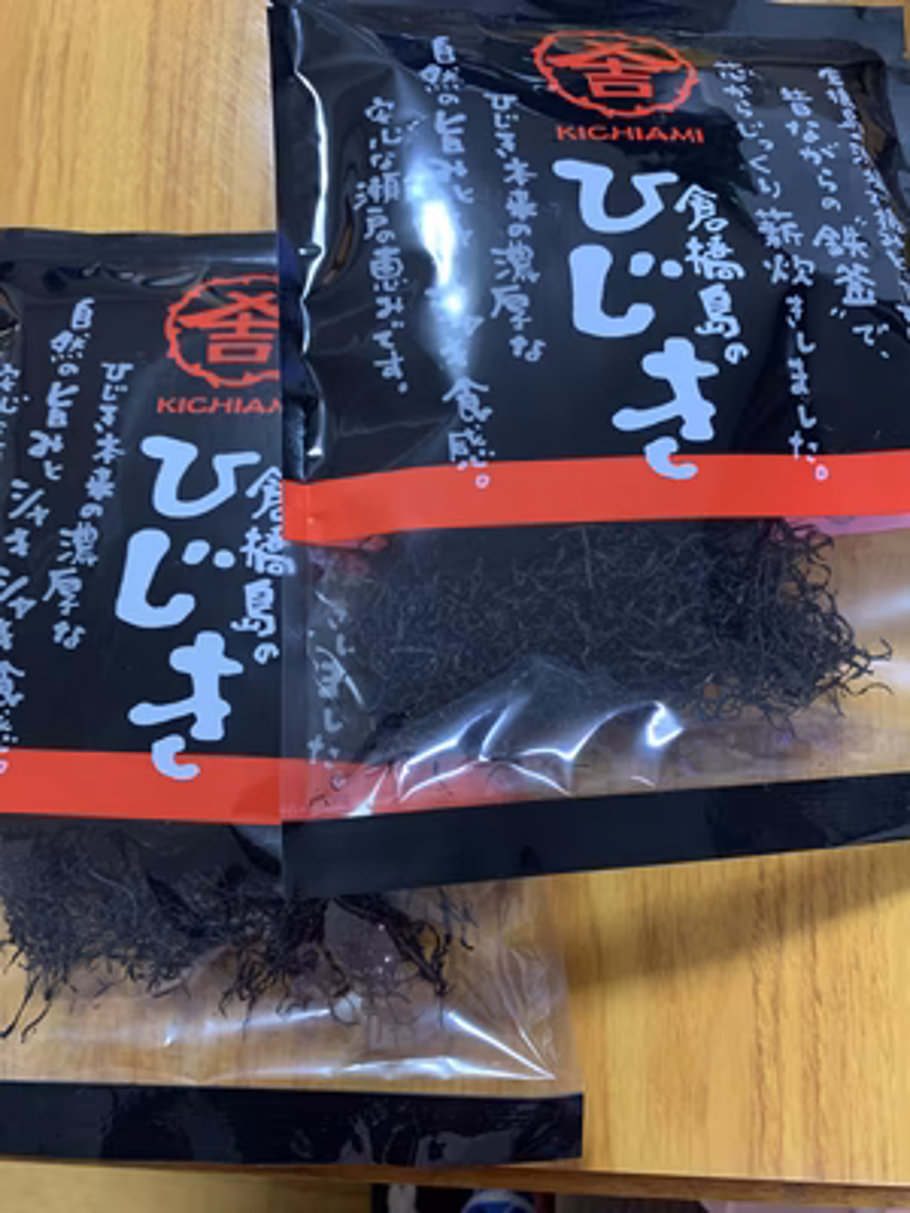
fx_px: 911
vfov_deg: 67.3
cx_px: 455
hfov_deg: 53.1
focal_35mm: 26
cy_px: 606
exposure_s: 1/33
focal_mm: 4.25
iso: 400
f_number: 1.8
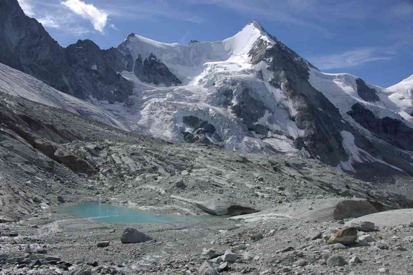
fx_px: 355
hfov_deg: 60.3
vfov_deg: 42.2
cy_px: 138
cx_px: 206
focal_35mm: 31
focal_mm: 20.6
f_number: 6.7
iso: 100
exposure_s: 1/350
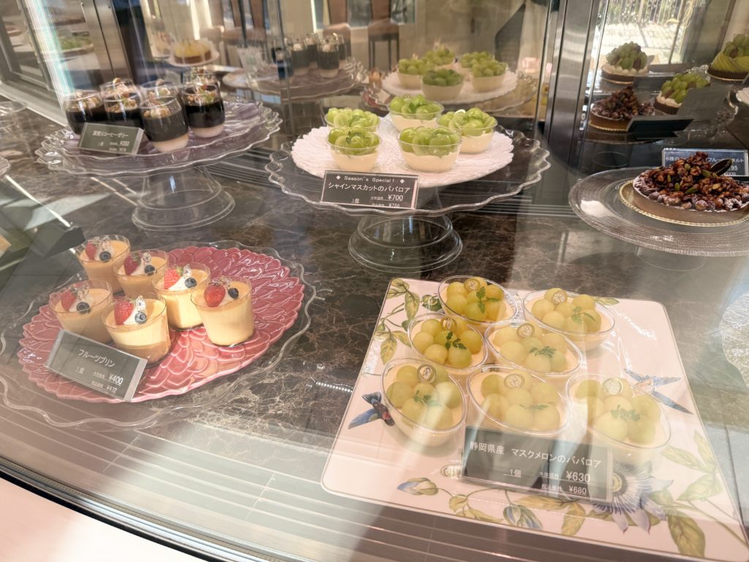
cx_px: 374
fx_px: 519
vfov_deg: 56.8
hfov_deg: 71.6
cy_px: 281
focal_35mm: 24
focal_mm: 6.76
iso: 100
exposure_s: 1/1770
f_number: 1.78
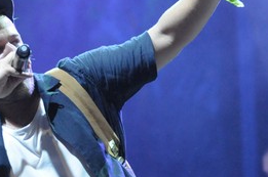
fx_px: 2902
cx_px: 20
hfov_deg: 5.3
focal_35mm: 391
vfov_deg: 3.5
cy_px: 164
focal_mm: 85
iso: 2000
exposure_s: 1/200
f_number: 3.2
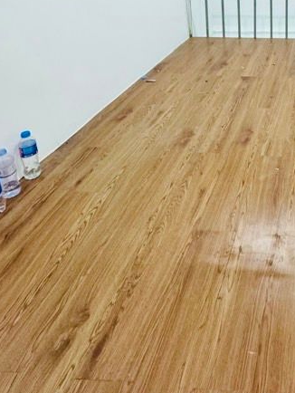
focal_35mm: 33
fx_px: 375
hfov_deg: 37.0
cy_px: 8
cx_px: 315
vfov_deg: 47.0
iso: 250
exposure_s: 1/100
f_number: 2.2
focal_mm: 2.22
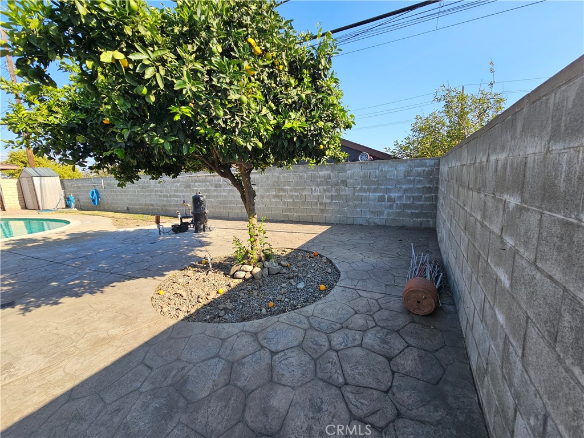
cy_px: 219
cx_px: 292
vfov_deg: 89.9
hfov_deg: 106.2
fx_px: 219
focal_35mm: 13
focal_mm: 2.2
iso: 50
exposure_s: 1/873
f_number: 2.2
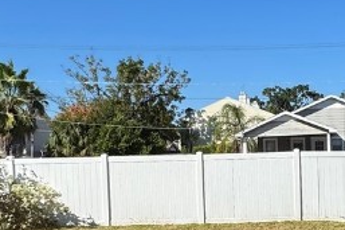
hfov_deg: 33.1
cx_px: 297
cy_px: 174
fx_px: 555
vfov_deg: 23.1
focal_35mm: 58
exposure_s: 1/3390
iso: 50
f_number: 2.2
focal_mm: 2.22
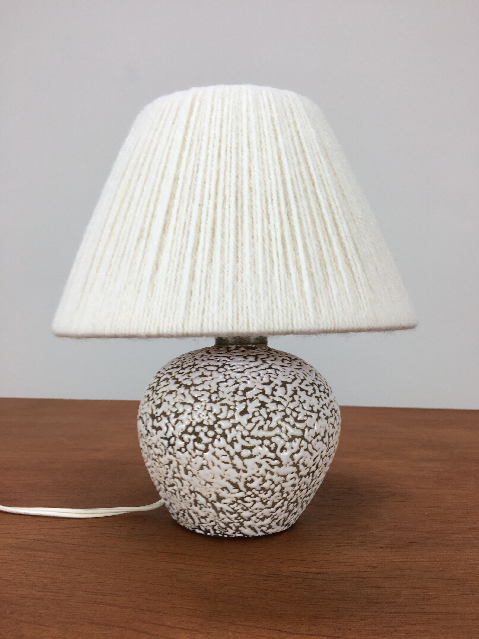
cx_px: 240
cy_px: 320
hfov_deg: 48.2
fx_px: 535
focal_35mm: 29
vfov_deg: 61.7
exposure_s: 1/50
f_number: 2.2
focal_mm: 4.15
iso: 25
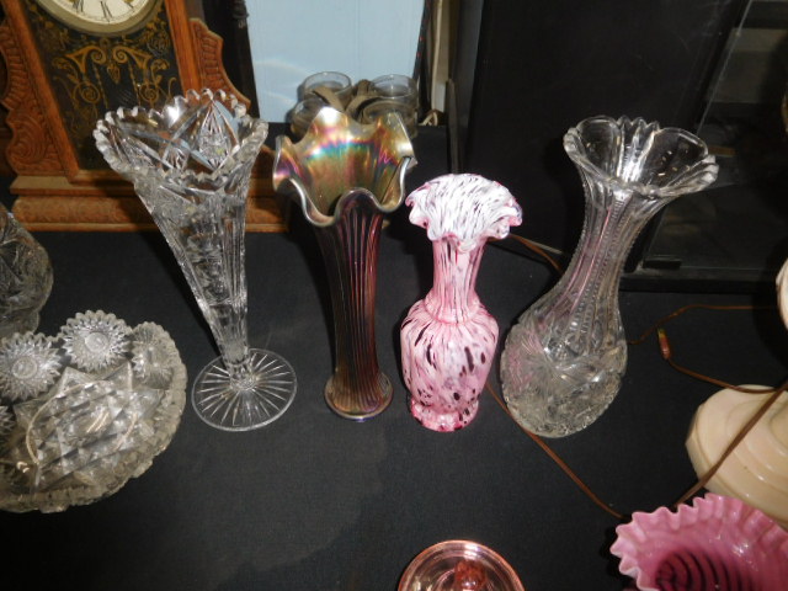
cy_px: 296
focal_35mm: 25
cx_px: 394
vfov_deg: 54.9
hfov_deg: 69.4
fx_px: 569
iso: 200
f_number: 3.4
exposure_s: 1/30
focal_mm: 4.5
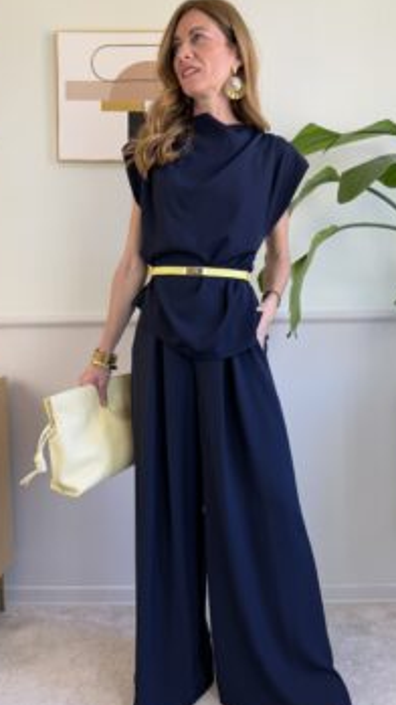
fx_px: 561
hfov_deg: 38.9
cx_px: 208
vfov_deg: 64.3
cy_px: 364
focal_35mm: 30
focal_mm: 6.76
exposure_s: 1/123
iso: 50
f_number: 1.78
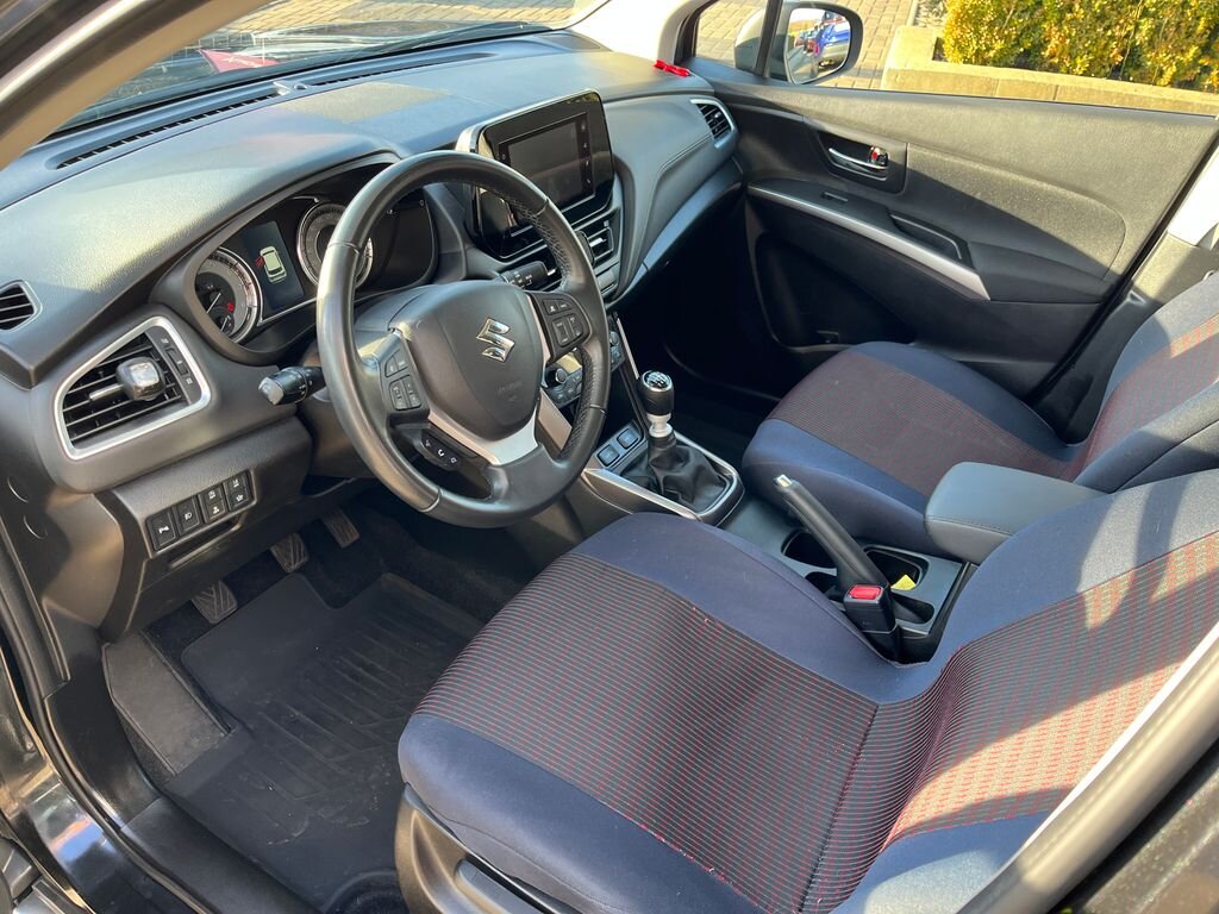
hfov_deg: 67.3
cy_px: 457
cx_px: 610
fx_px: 916
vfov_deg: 53.1
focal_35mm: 26
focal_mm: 5.1
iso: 125
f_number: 1.6
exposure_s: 1/121
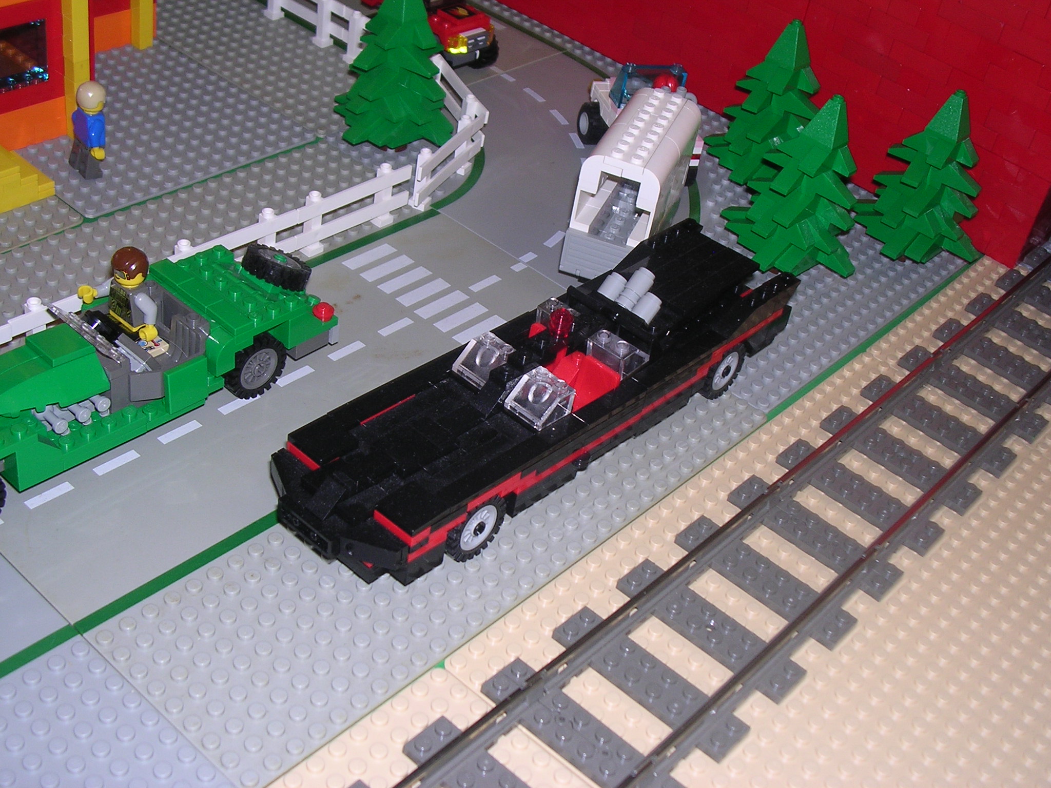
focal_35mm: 43
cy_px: 394
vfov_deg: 33.6
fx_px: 1306
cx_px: 526
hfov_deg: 43.9
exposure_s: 1/60.1
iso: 100
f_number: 3
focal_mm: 6.6
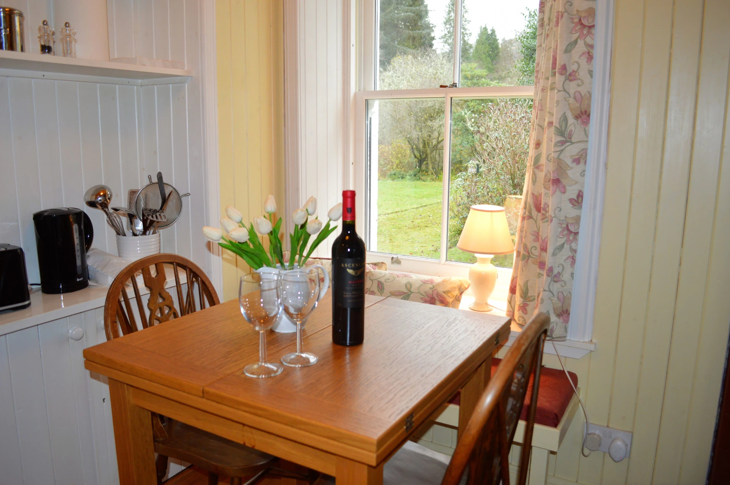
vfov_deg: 47.8
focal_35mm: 27
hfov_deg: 67.4
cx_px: 365
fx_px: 547
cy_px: 242
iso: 400
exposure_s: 1/60
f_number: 4
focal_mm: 18
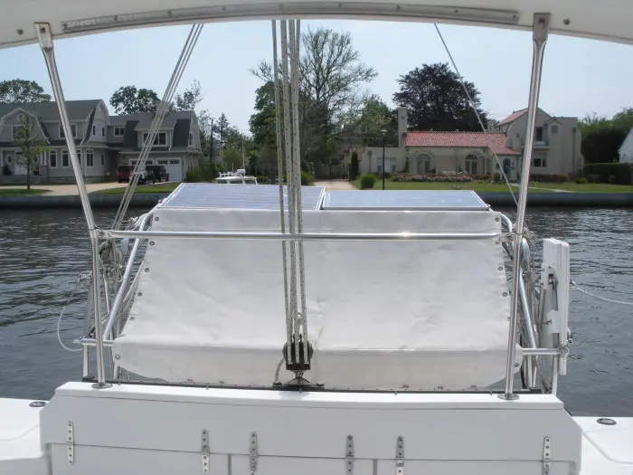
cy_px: 238
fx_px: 658
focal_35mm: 36
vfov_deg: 39.7
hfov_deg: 51.4
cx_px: 316
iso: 64
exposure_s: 1/395
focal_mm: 6.3
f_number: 5.6
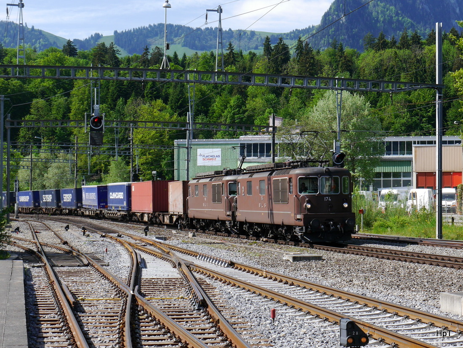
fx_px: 696
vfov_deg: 28.1
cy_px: 174
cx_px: 232
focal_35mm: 52
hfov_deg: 36.8
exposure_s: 1/320
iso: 160
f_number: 8
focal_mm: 26
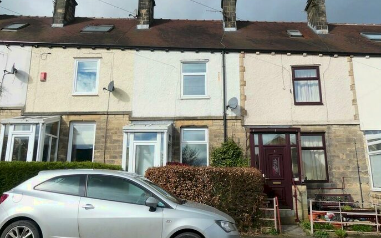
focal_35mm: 27
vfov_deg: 46.0
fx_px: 280
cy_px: 111
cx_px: 192
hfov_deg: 68.4
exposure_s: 1/800
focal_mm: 4.5
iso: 100
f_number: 4
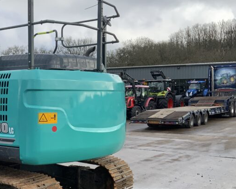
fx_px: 398
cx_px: 28
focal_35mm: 57
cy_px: 109
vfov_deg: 26.6
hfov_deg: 31.6
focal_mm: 3
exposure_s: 1/1168
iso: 16
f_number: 1.8
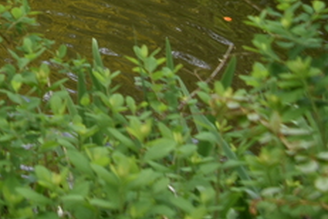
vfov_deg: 8.1
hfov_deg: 11.5
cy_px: -333
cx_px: -396
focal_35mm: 155
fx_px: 1412
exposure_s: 1/160
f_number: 6.3
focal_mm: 28
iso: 100
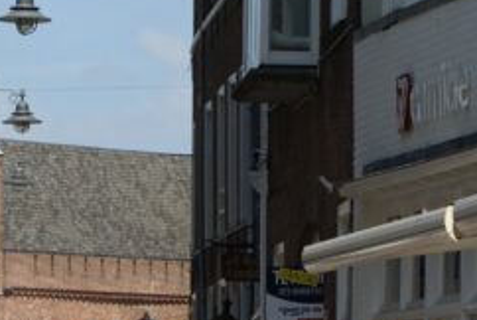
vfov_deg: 5.3
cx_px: 43
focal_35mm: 260
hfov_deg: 7.9
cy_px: 367
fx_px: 3449
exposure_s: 1/200
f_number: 10
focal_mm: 70
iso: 100
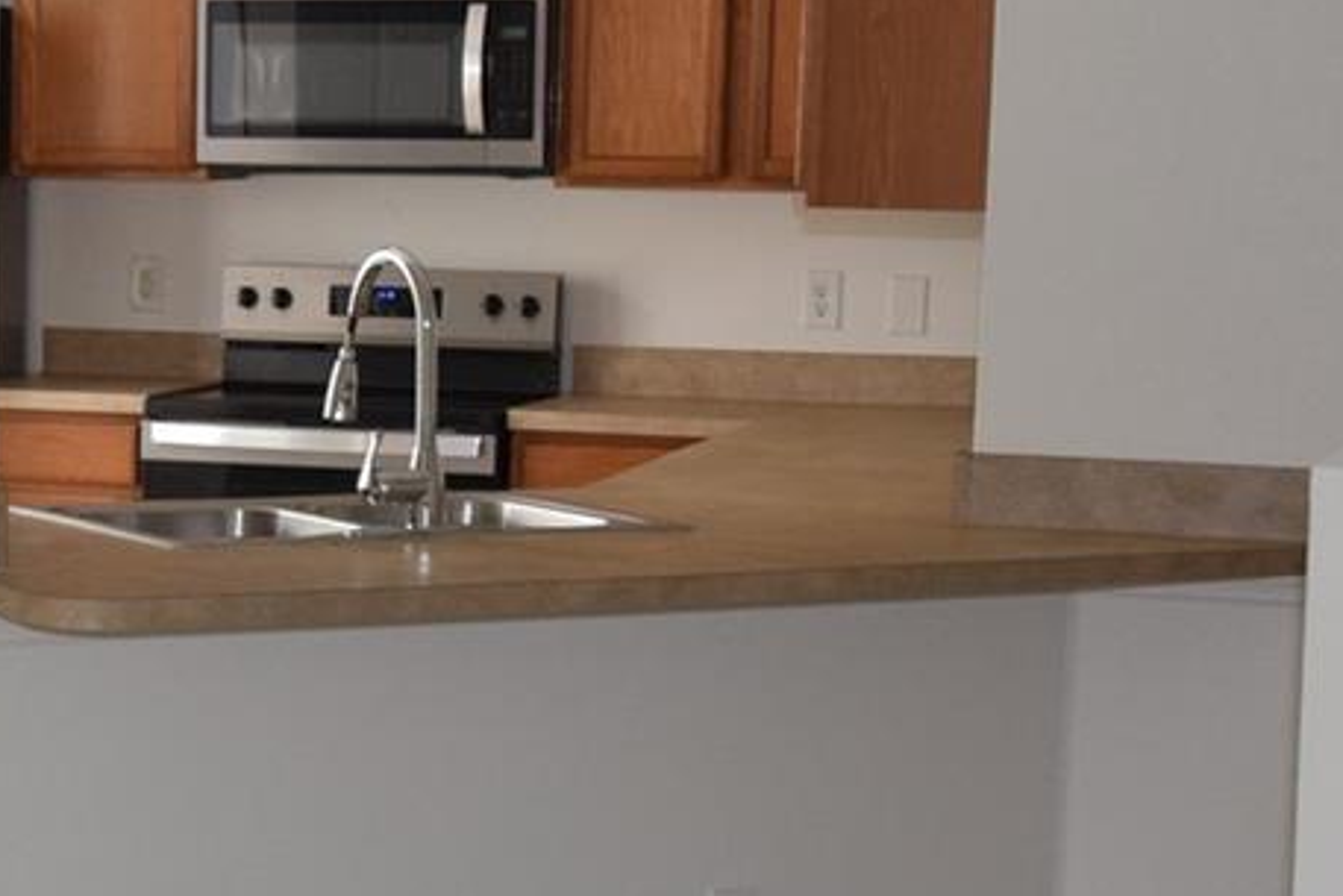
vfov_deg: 13.0
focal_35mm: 105
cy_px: 661
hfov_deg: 19.0
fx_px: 3918
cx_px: 56
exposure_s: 1/125
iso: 640
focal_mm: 20
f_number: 5.6
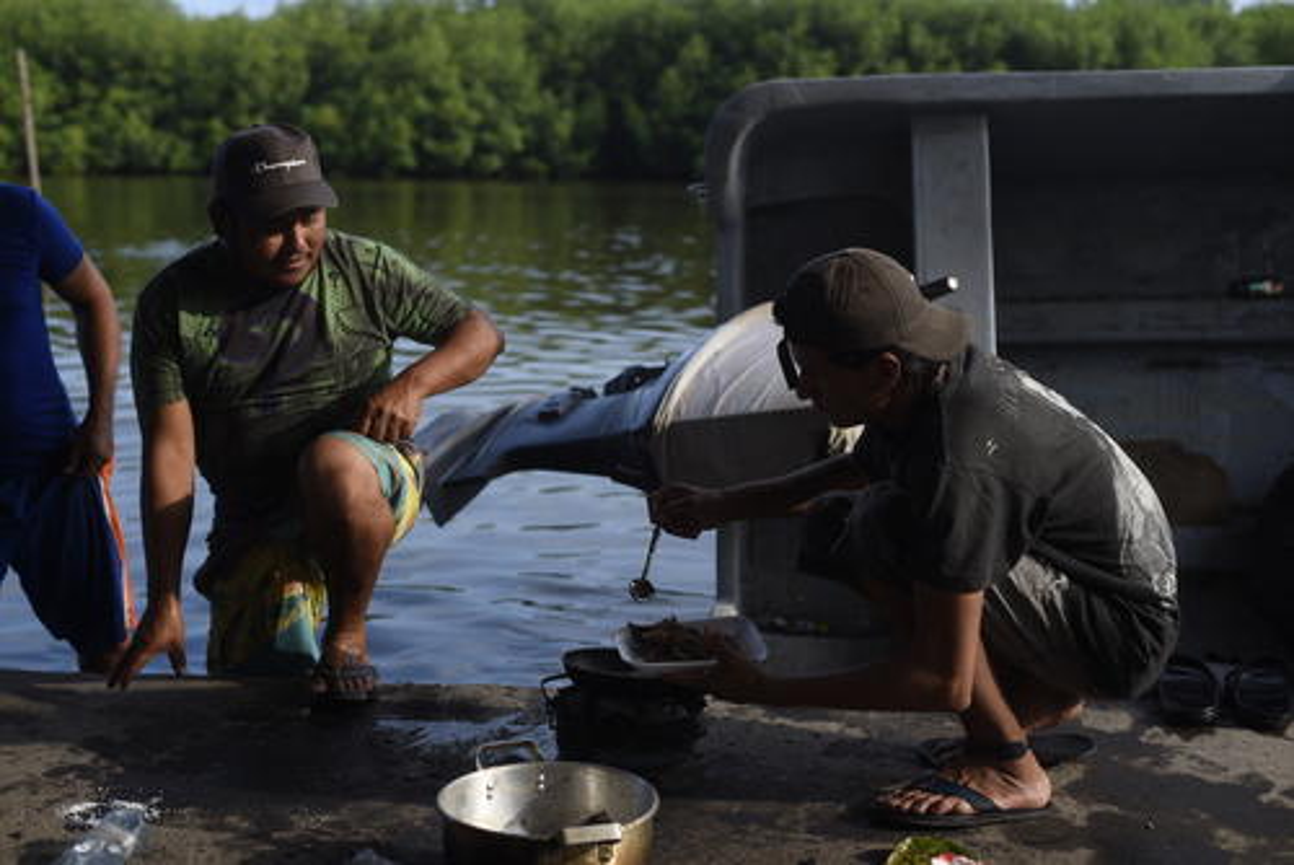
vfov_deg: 27.0
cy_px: 432
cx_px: 647
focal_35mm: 50
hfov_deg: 39.6
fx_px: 1798
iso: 100
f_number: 4
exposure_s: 1/500
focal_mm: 50
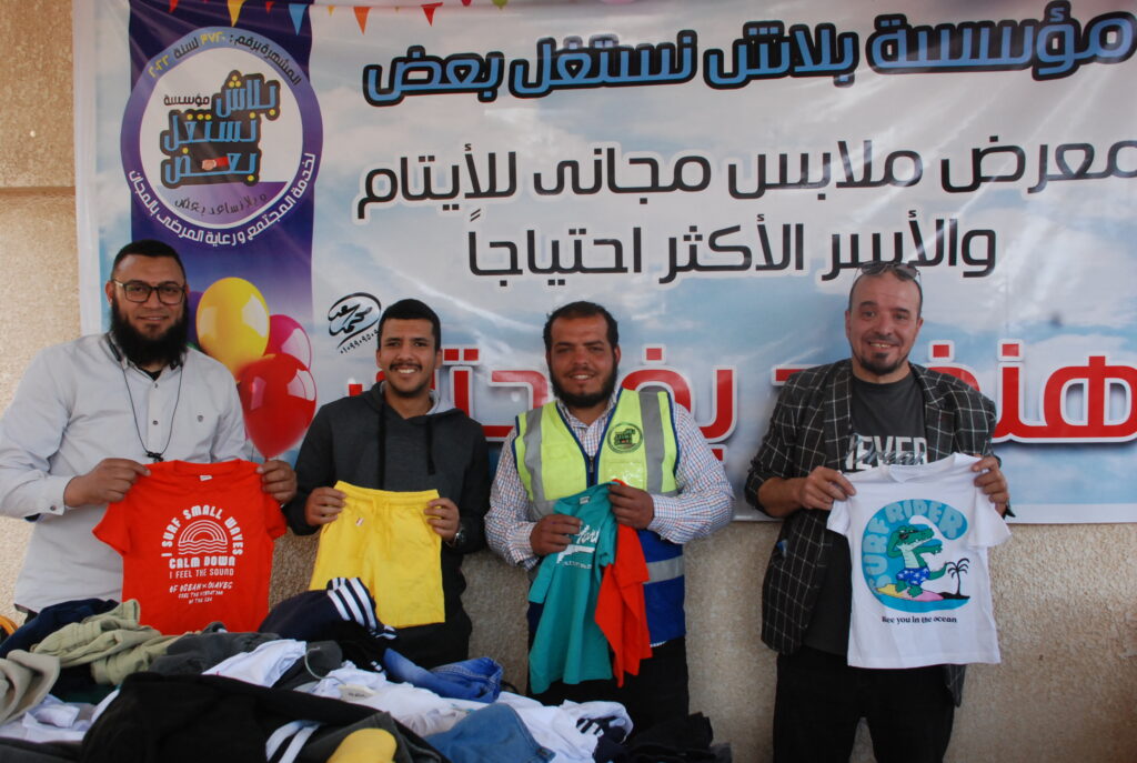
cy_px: 382
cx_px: 568
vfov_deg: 43.8
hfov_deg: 61.8
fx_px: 949
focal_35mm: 30
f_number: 7.1
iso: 800
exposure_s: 1/200
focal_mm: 20
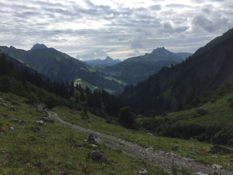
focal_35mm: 29
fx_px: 195
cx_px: 116
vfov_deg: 48.2
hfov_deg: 61.7
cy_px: 88
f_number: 2.2
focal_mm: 4.15
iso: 32
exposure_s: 1/2639
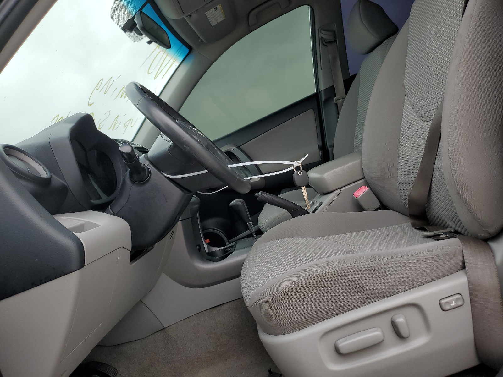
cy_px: 188
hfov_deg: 67.3
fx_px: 378
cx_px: 252
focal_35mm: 26
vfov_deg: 53.1
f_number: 1.5
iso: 50
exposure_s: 1/833
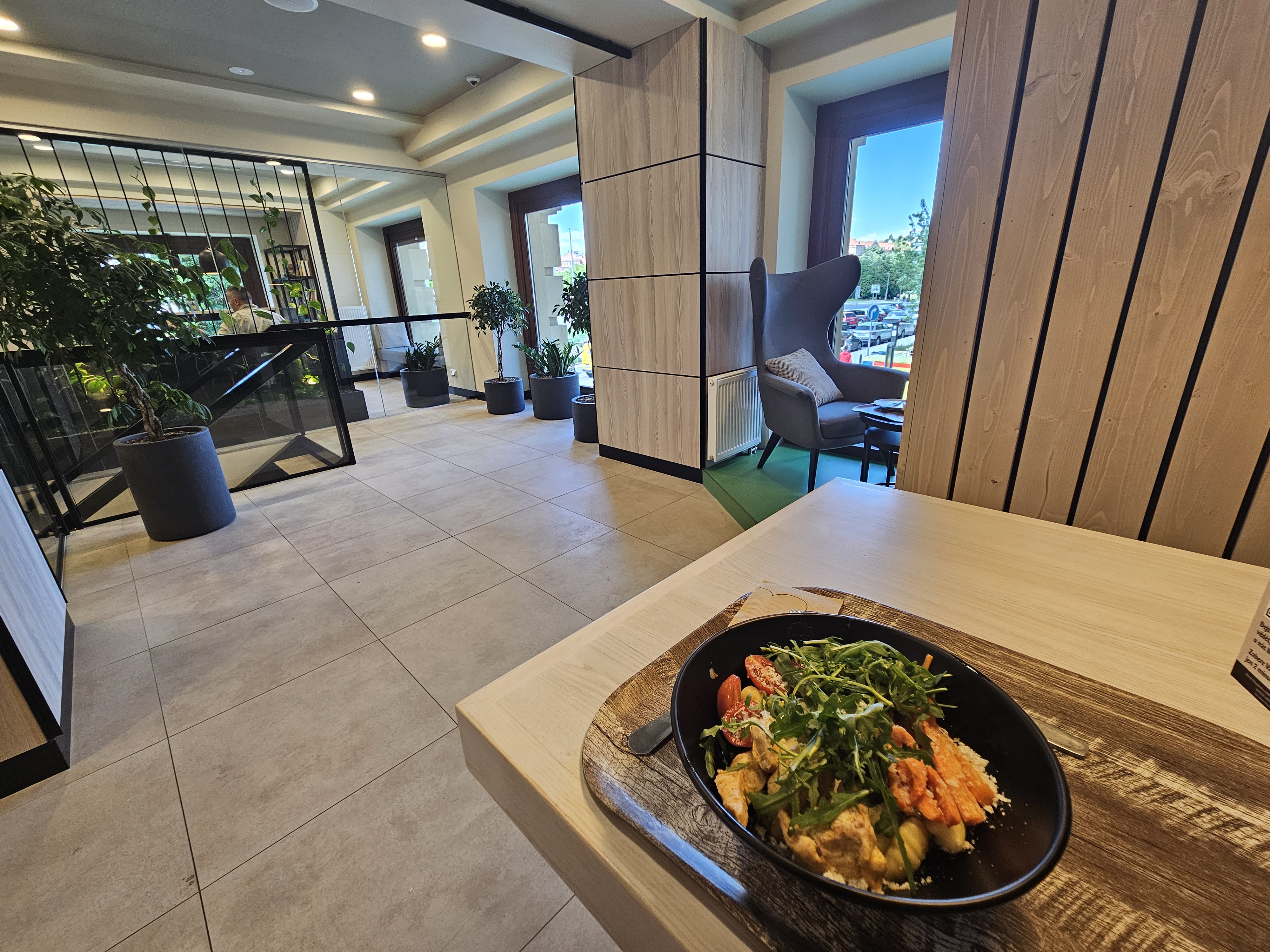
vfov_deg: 89.9
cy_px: 476
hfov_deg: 106.2
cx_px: 635
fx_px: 477
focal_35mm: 13
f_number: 2.2
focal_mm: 2.2
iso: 64
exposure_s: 1/50
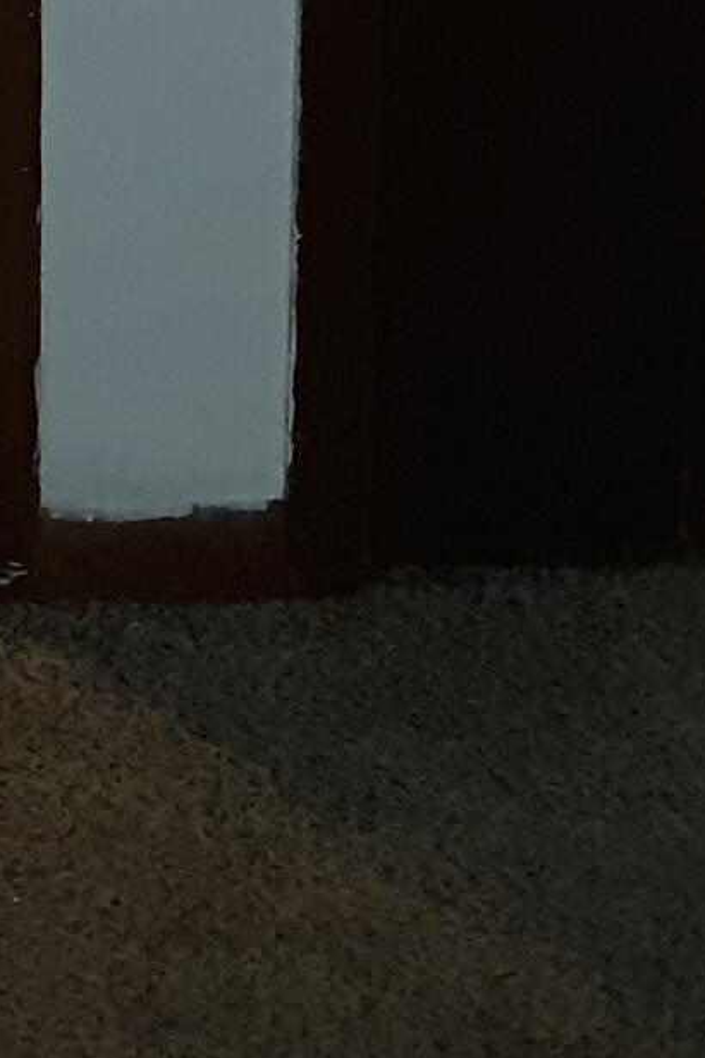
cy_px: -626
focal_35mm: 142
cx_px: -791
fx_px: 4171
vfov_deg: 13.4
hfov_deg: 9.0
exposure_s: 1/24
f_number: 1.7
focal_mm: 3.7
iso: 200
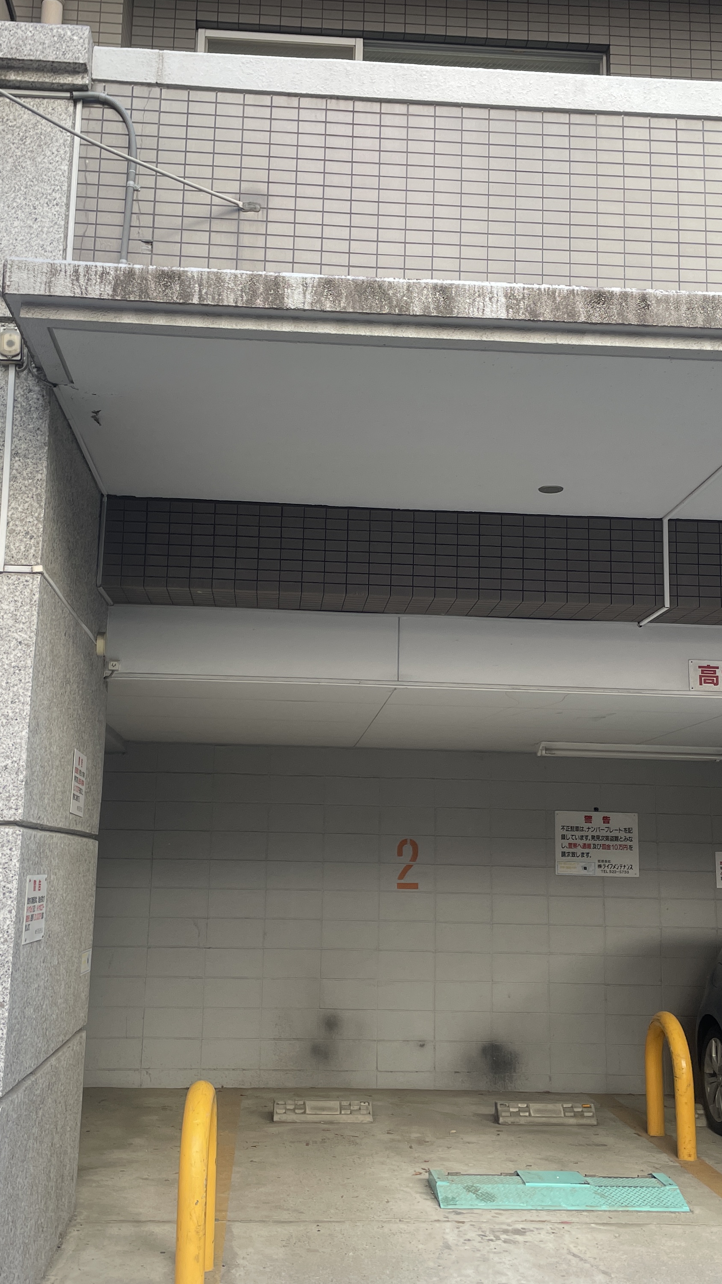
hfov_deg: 31.2
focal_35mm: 38
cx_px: 342
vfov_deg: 52.8
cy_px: 640
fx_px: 1293
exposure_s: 1/183
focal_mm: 4.2
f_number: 1.6
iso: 32
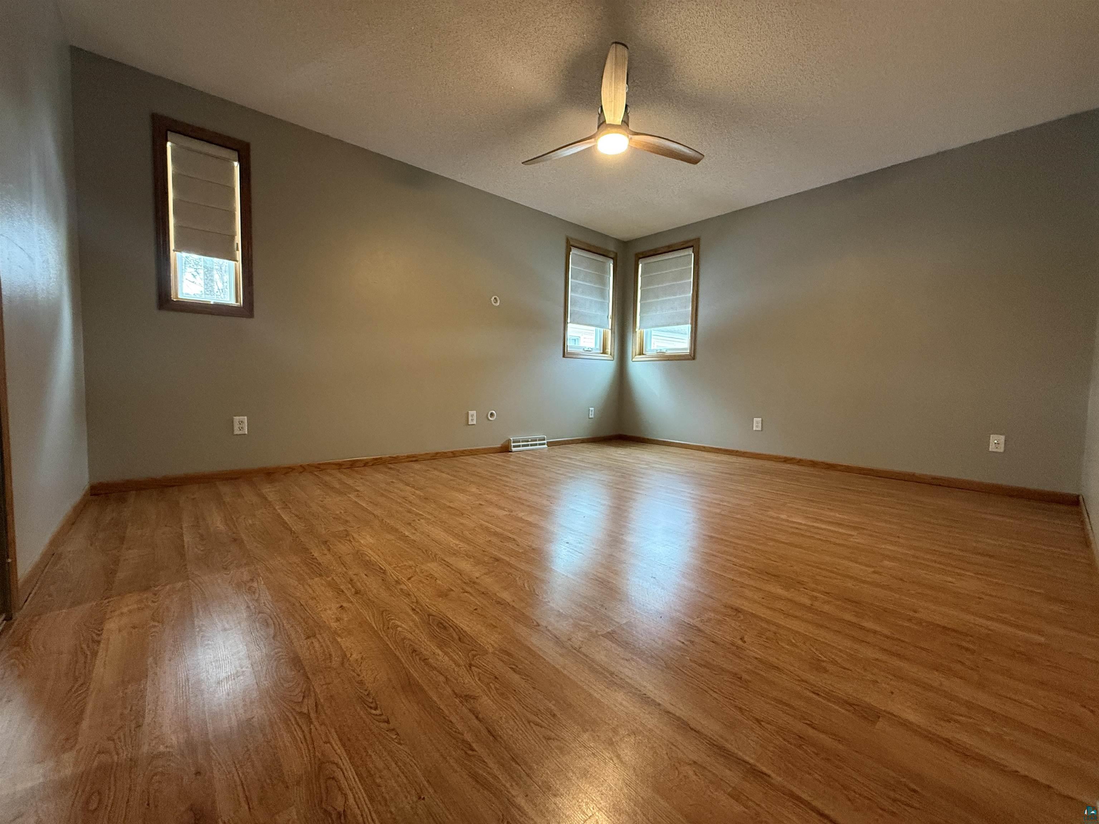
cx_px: 550
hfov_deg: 102.1
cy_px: 412
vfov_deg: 85.7
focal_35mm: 14
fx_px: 444
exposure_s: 1/60
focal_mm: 2.22
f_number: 2.2
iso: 500
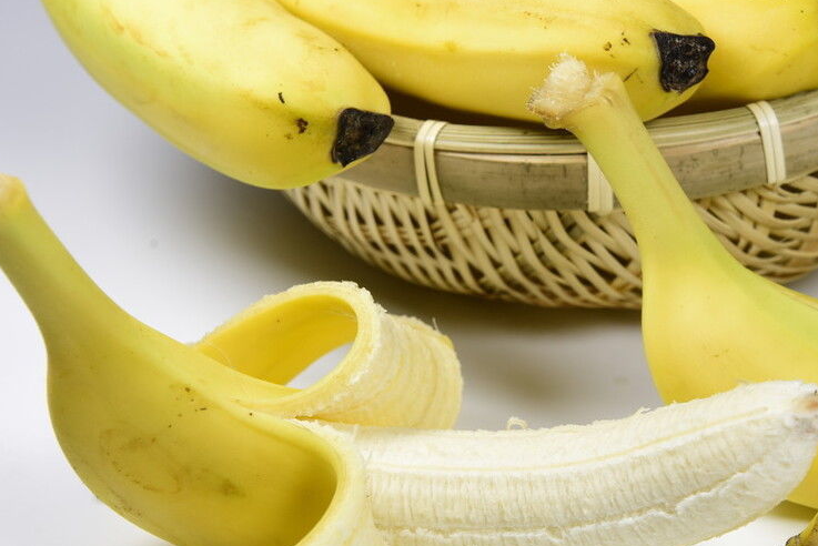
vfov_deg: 12.0
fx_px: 2591
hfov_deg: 17.8
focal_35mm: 114
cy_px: 385
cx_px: 630
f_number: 10
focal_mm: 70
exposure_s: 1/60
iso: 400
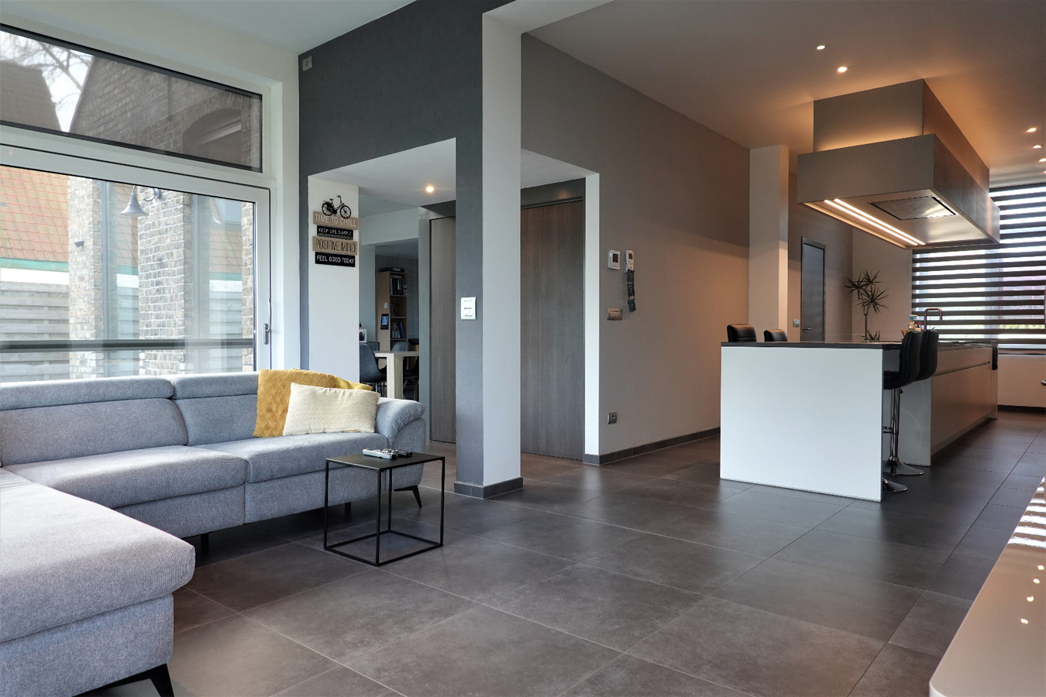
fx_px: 697
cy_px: 348
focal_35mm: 24
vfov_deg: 53.1
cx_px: 523
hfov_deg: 73.7
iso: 200
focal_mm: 9
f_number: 2.8
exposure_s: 1/30
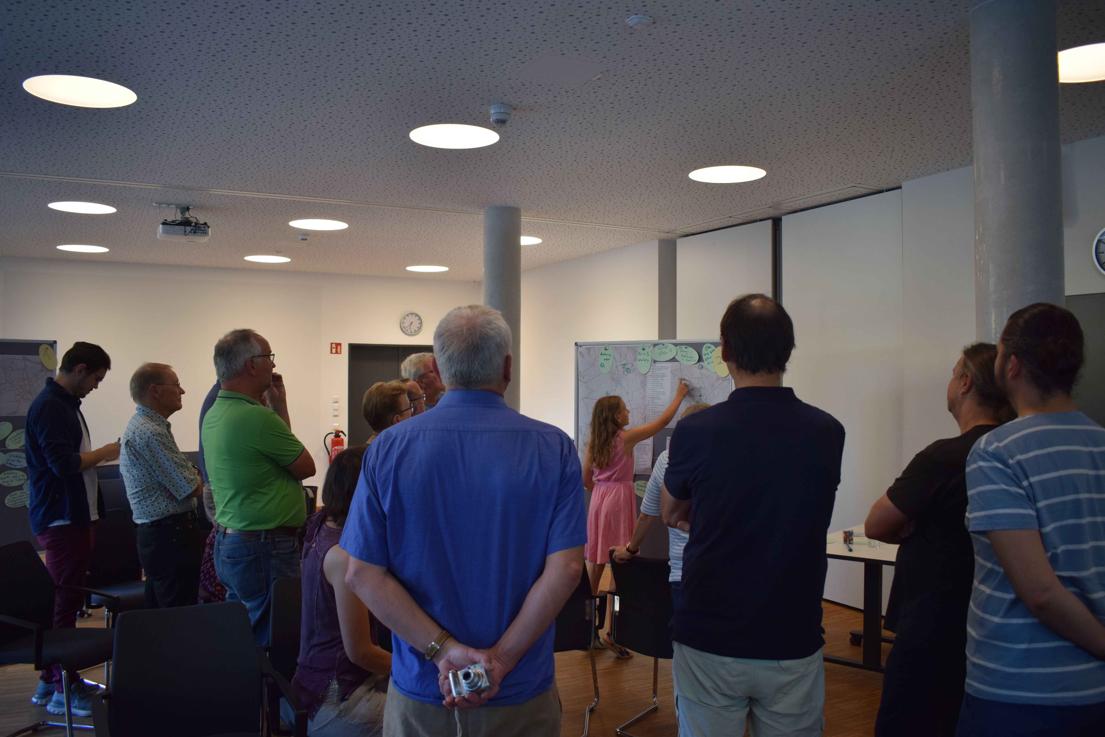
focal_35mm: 30
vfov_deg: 43.6
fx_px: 921
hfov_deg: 61.9
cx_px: 552
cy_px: 368
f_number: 4
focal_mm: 20
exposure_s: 1/60
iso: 560
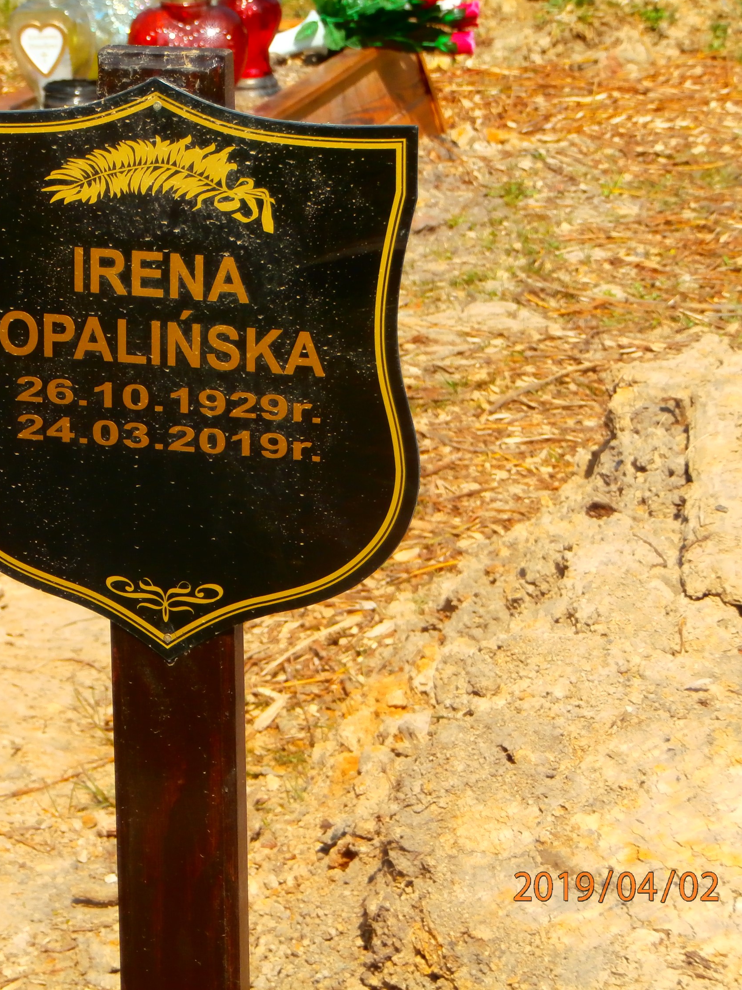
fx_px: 4201
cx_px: 134
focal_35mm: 147
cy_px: 494
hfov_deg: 10.1
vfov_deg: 13.4
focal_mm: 19.54
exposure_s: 1/320
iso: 100
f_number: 5.4
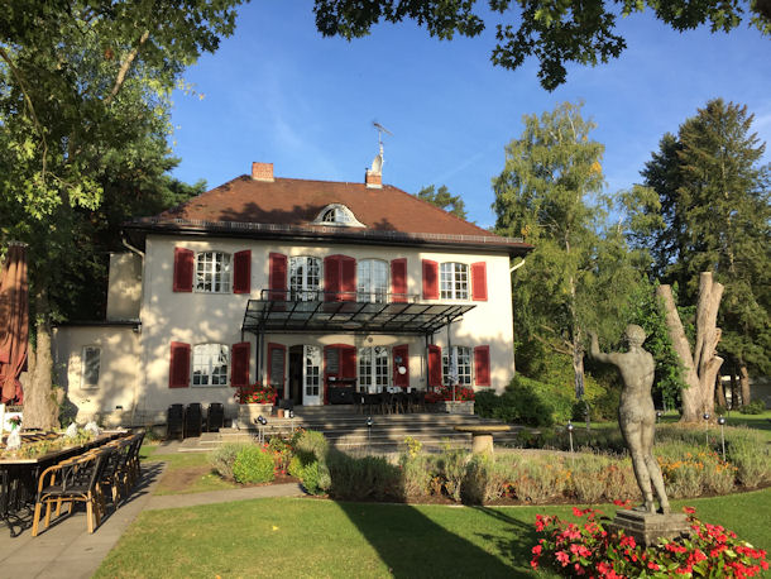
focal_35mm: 29
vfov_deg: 48.3
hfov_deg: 61.6
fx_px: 646
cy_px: 290
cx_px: 386
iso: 32
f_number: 2.2
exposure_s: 1/1099
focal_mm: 4.15
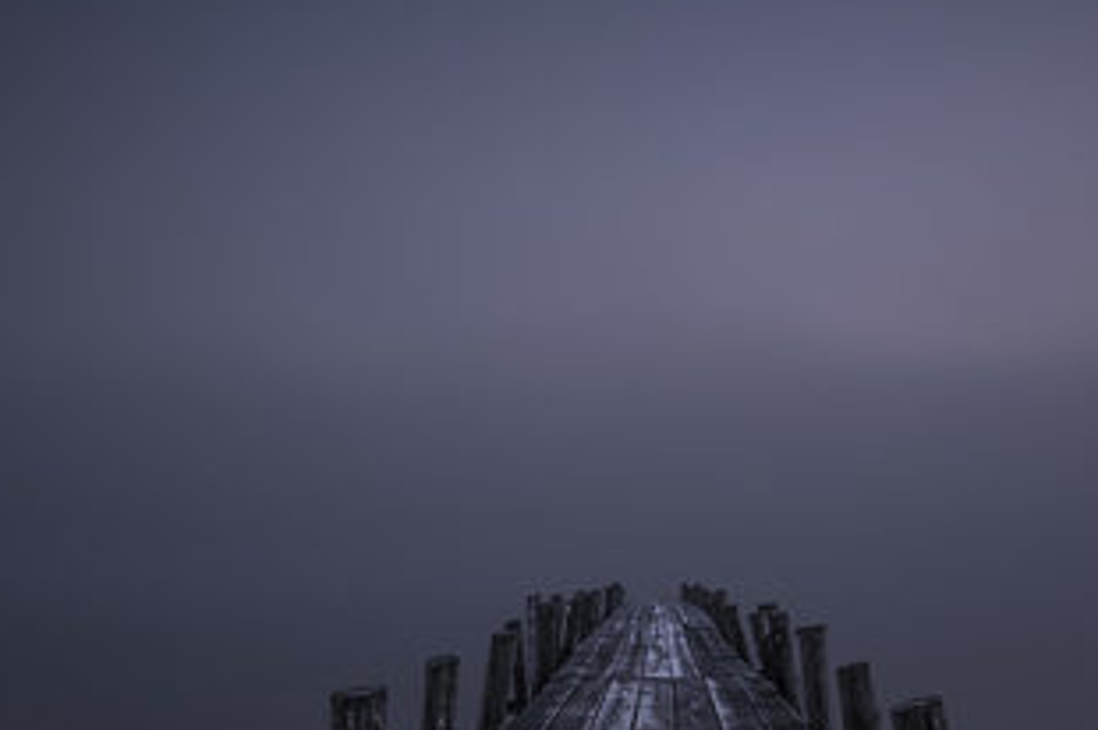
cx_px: 645
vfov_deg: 40.1
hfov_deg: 60.0
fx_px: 944
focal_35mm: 31
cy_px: 606
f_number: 16
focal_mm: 16
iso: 100
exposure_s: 57
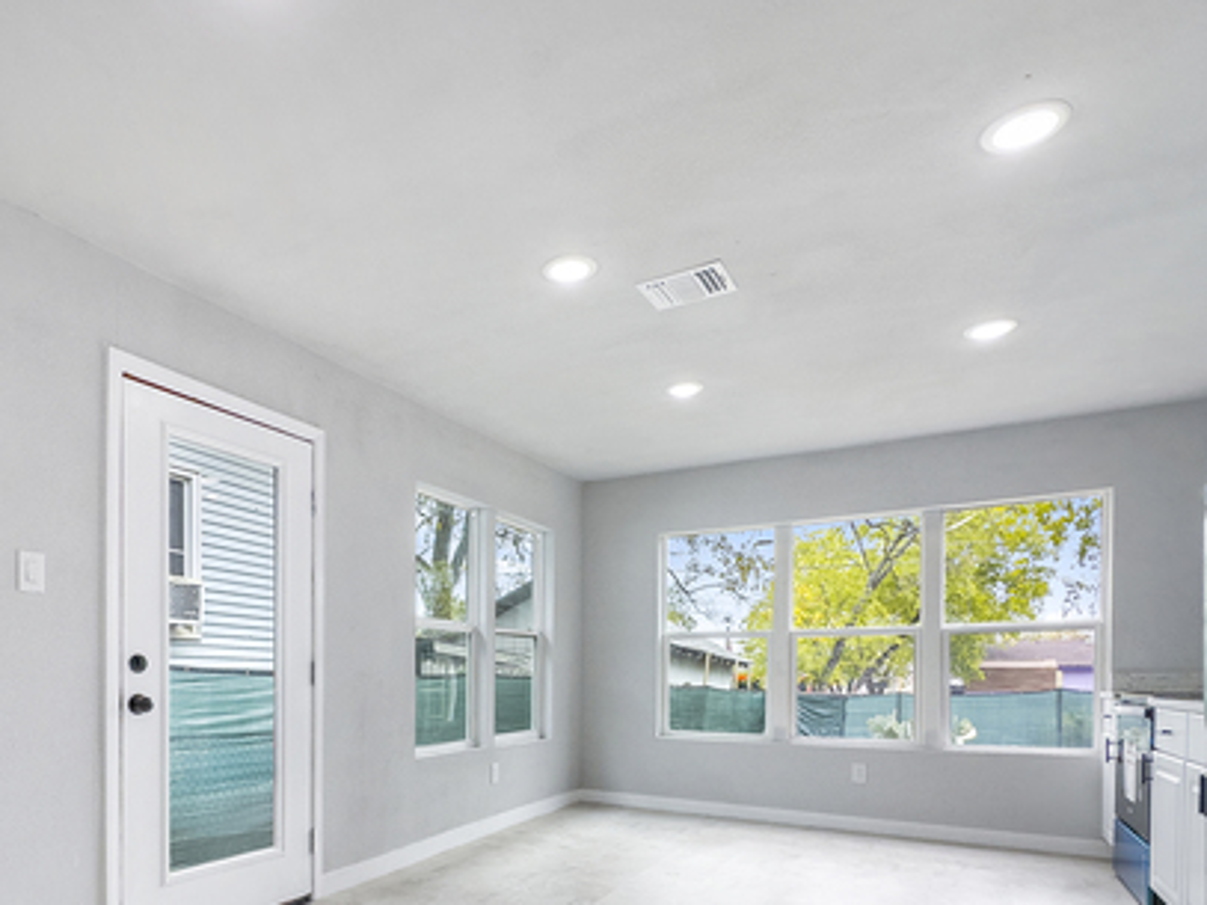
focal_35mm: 22
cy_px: 671
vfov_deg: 58.1
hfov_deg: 75.1
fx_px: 767
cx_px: 457
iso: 40
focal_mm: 2.22
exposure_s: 1/170
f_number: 2.2
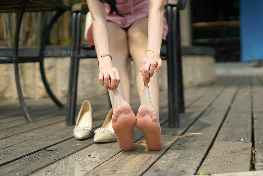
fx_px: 365
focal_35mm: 50
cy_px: 88
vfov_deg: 27.0
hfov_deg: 39.6
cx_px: 132
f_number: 2.2
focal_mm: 50
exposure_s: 1/8000
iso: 250
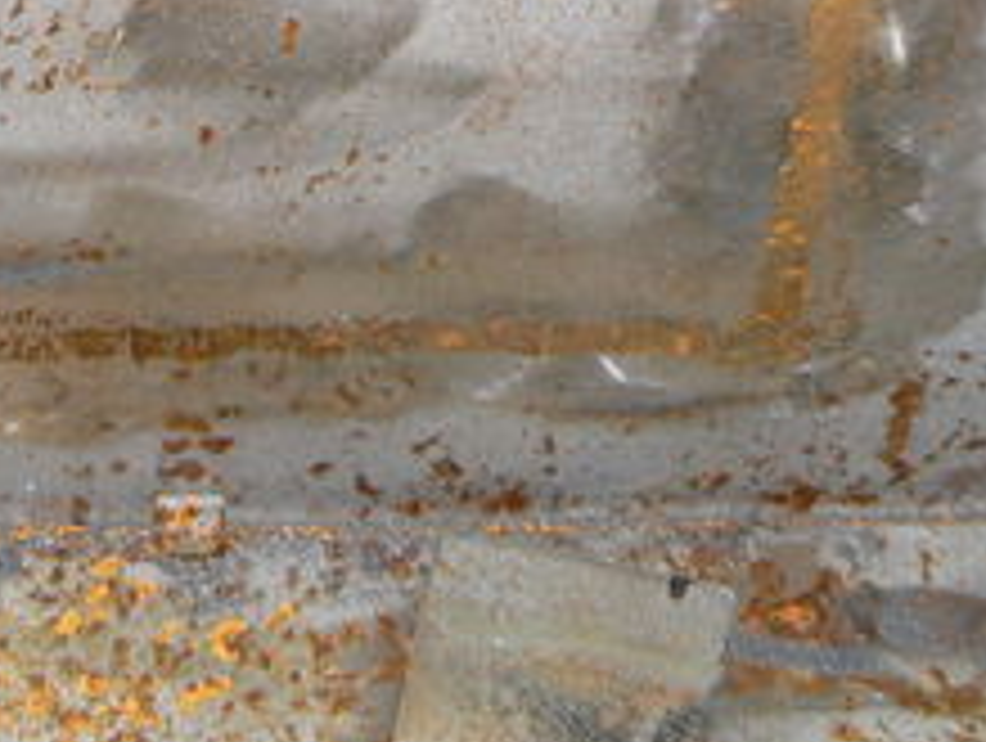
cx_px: -270
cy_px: -49
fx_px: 2996
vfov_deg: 13.9
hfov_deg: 17.6
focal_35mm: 105
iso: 100
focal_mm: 6
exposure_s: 1/30
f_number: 2.8
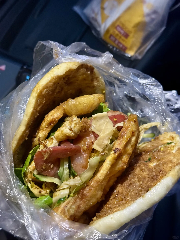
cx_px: 90
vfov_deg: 39.7
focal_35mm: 48
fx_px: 333
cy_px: 120
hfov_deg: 30.3
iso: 500
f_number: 1.78
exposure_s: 1/30
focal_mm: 6.76
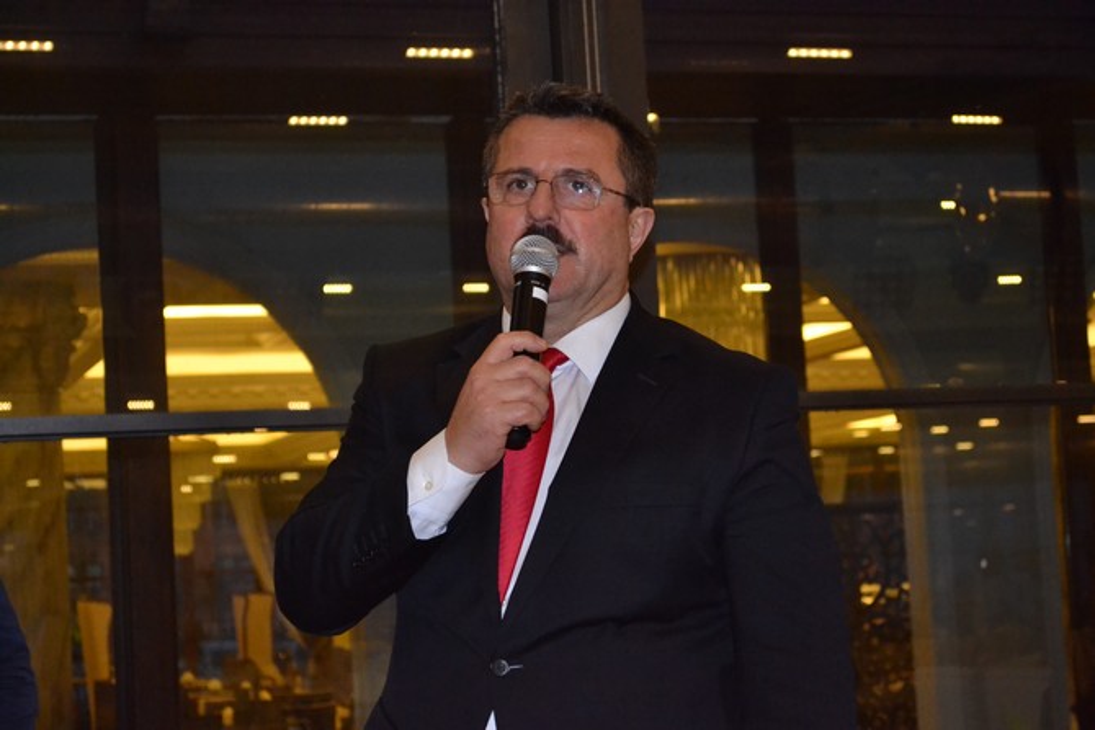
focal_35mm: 82
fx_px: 2510
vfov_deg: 16.6
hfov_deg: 24.6
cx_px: 548
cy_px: 365
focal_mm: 55
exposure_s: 1/60
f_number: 5.6
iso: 3200
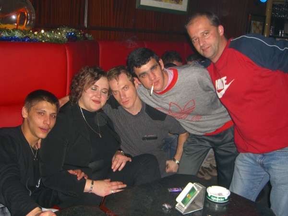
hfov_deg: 49.0
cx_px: 144
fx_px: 316
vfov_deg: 37.7
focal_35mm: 38
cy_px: 108
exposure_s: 1/60
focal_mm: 7.9
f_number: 2.8
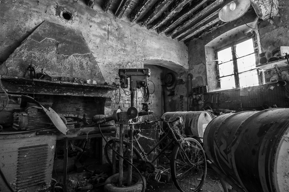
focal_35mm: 16
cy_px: 95
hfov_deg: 96.8
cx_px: 146
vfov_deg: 73.6
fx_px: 128
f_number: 9
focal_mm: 10
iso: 200
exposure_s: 1/2.5
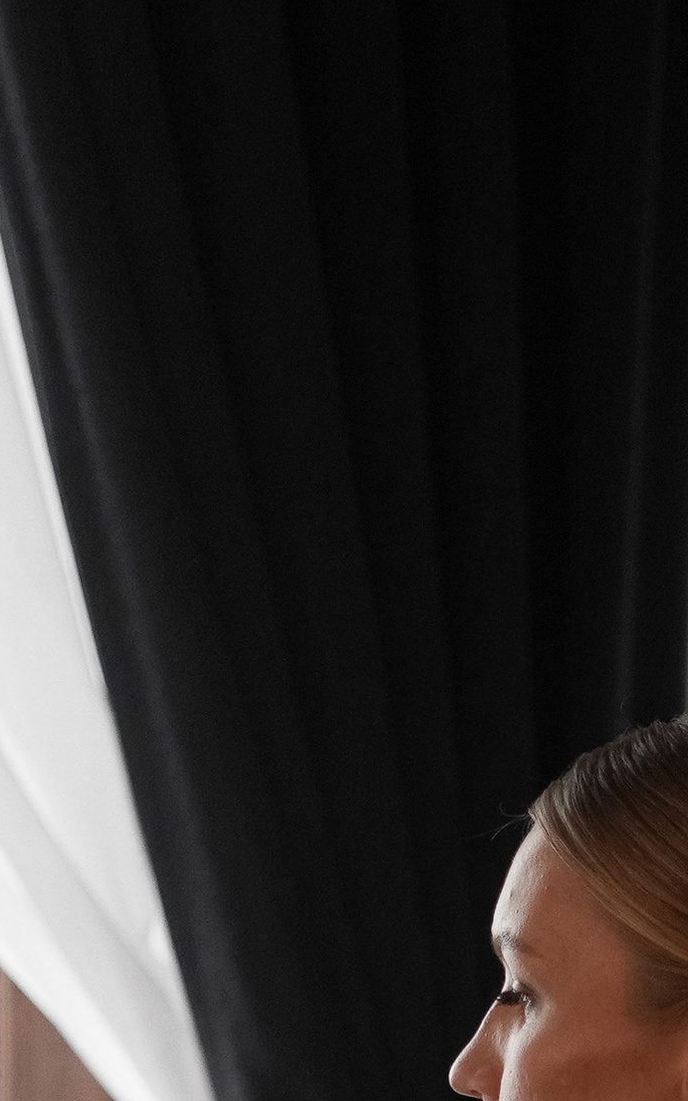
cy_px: 1603
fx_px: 5311
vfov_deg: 11.4
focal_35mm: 177
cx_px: 760
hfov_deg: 7.4
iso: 1250
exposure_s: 1/250
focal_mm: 50
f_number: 1.8
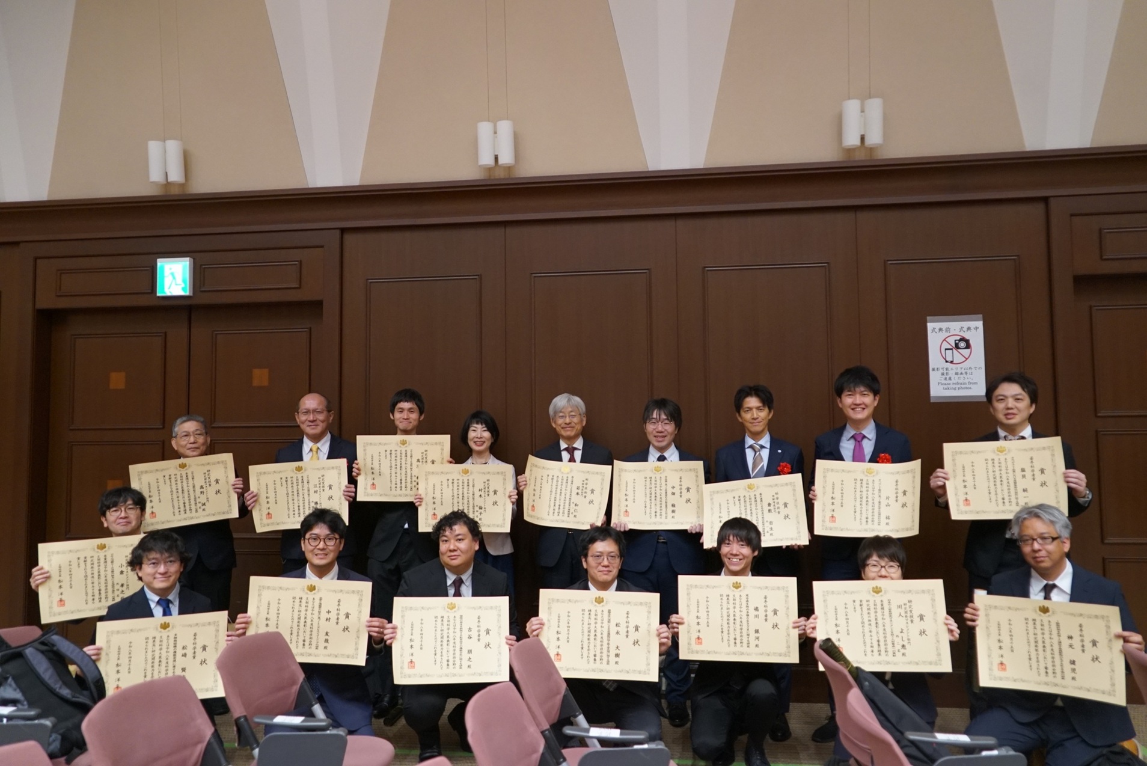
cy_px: 383
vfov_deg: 49.6
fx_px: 829
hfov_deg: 69.4
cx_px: 574
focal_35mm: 26
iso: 4000
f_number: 4
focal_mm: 26
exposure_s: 1/160
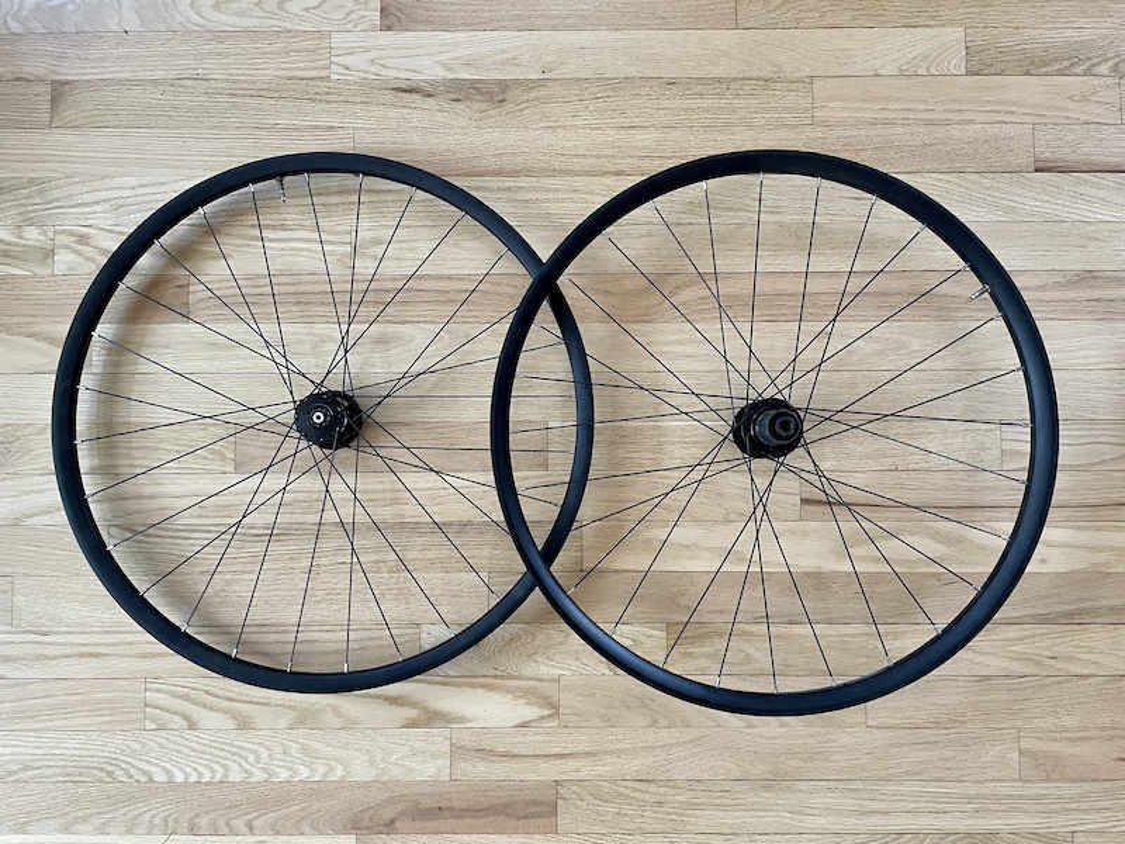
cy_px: 422
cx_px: 562
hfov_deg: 67.3
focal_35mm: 26
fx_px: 845
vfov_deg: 53.1
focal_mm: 4.2
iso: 160
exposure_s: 1/60
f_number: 1.6
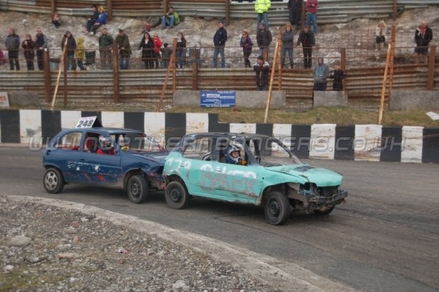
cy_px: 146
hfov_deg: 33.4
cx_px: 220
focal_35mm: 60
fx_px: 731
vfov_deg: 22.6
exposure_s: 1/640
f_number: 4.8
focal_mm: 40
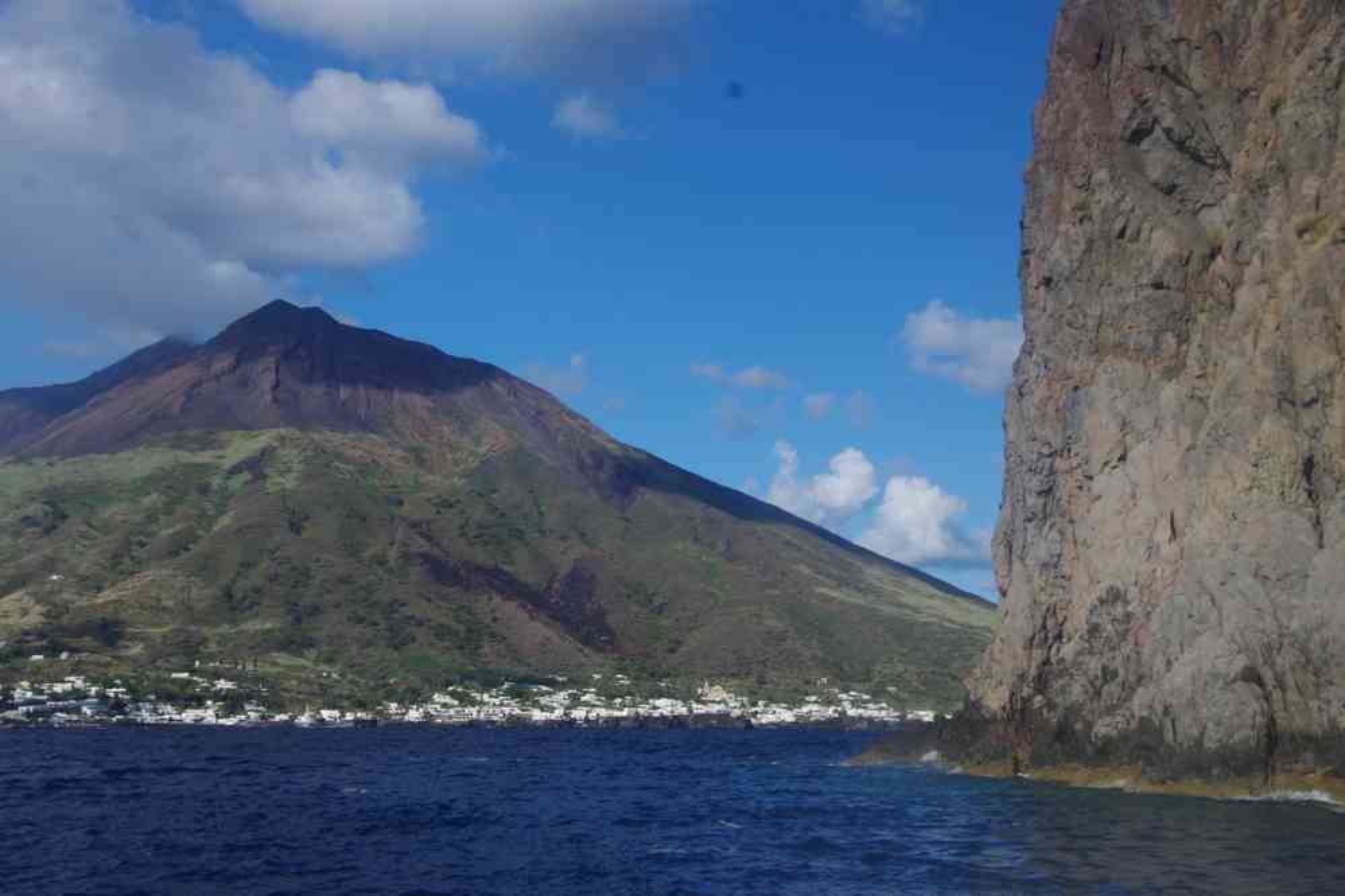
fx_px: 1961
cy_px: 448
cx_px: 672
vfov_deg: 25.8
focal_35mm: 52
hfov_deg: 37.9
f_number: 11
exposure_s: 1/160
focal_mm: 35
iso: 200
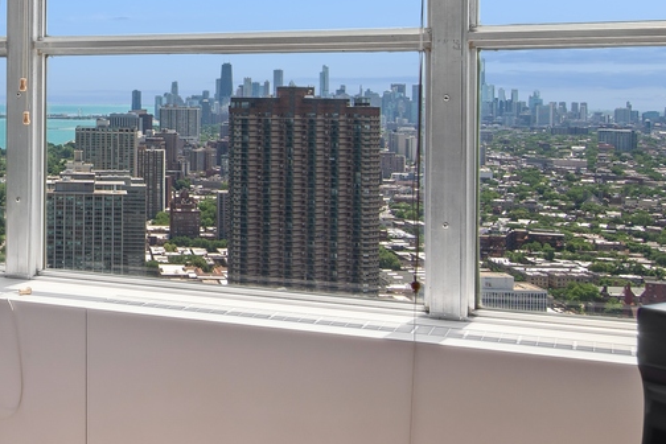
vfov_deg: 21.9
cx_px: -16
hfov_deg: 30.3
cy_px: 70
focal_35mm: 61
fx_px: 1128
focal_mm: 19
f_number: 8
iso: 200
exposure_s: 1/125
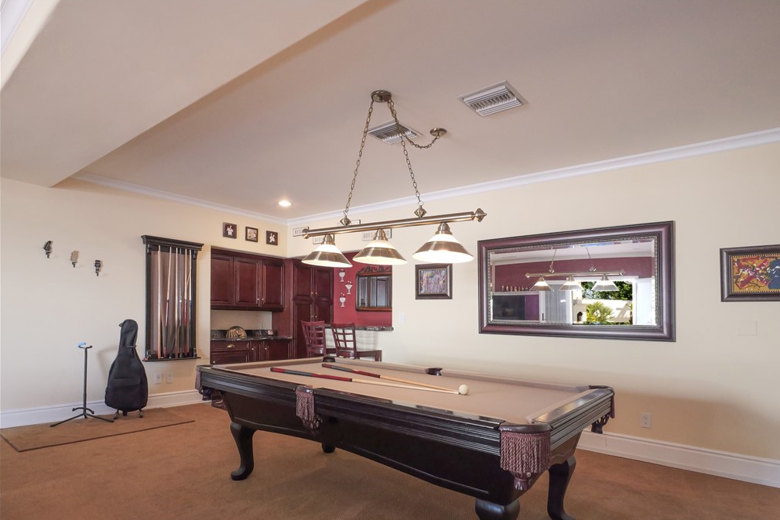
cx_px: 395
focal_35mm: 19
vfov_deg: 64.3
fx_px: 412
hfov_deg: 86.9
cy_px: 296
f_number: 5.6
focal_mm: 9
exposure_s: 1/125
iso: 3200
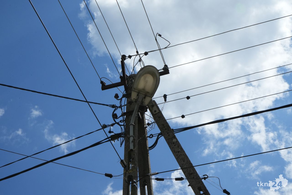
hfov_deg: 28.8
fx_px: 568
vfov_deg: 19.5
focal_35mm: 70
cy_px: 98
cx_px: 146
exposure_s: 1/1000
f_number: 29
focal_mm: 70
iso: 2000
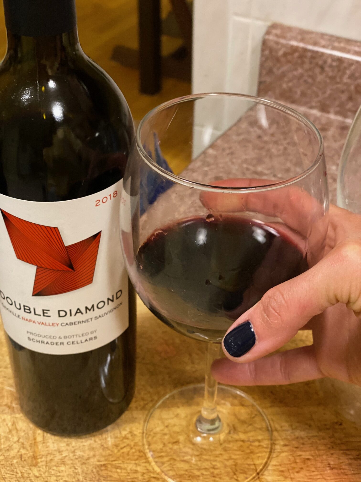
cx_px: 180
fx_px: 723
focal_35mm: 52
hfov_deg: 28.0
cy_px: 241
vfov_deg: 36.8
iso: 400
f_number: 2
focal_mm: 6
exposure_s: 1/15
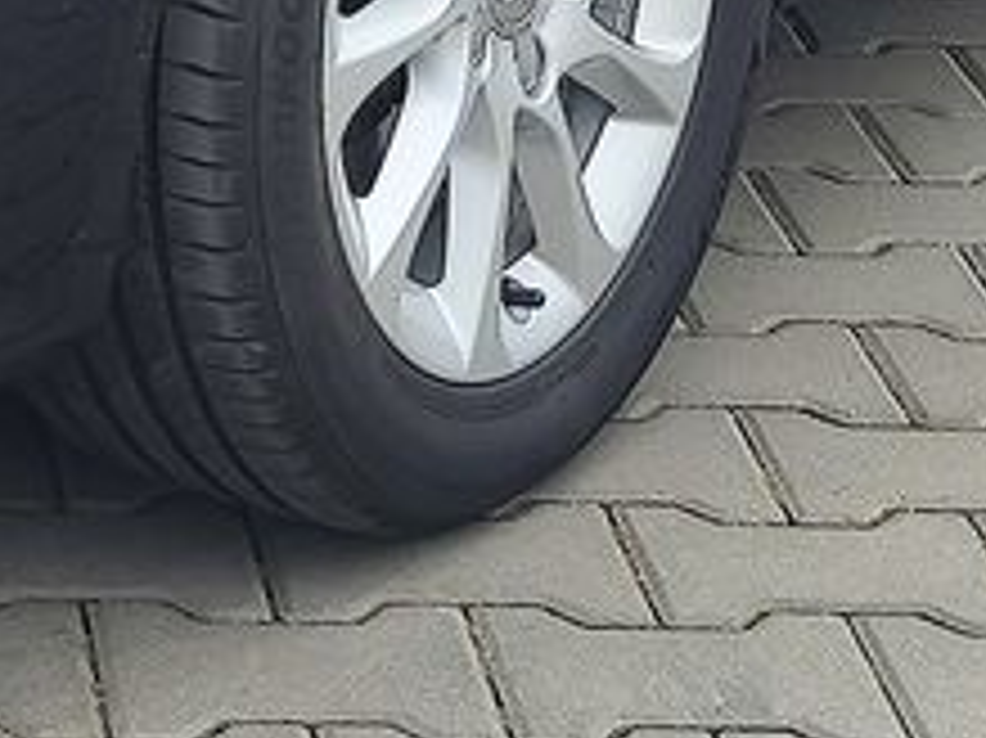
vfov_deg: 10.8
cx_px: -225
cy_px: -688
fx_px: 3587
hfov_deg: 15.1
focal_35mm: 126
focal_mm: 7.01
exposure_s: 1/490
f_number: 1.69
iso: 50
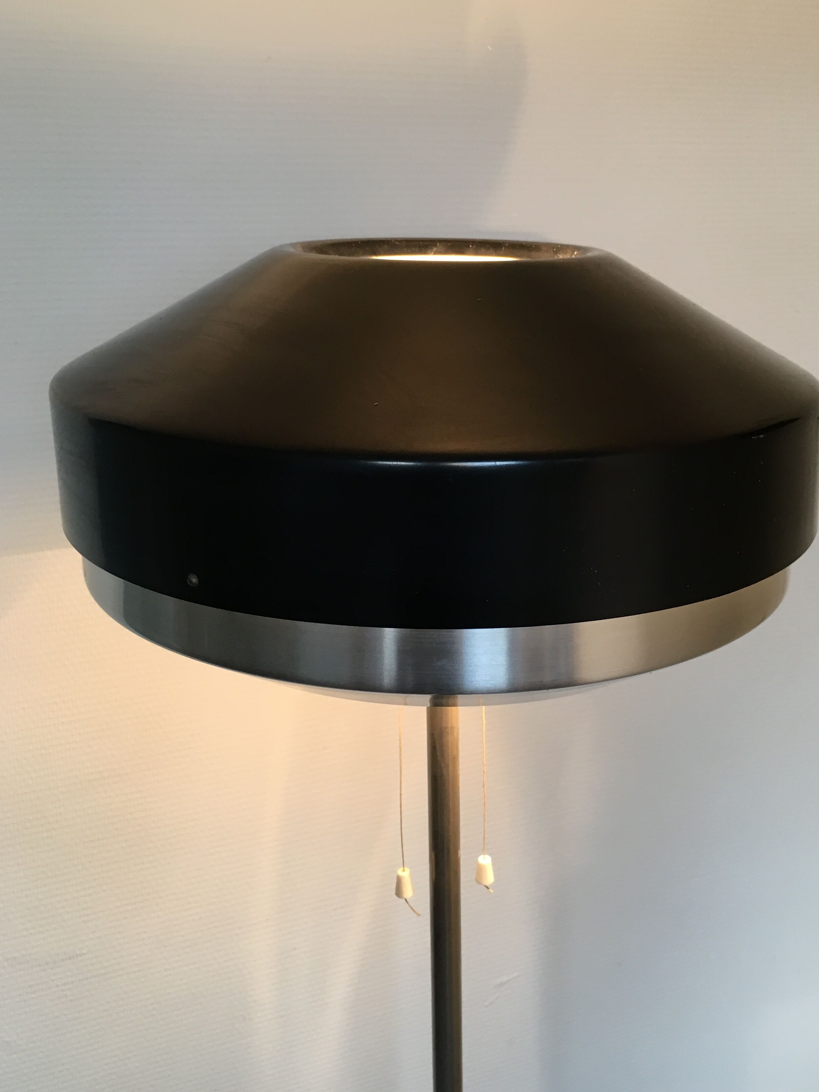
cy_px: 496
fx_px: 1104
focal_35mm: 35
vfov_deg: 52.5
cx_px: 469
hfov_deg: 40.6
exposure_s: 1/33
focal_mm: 4.15
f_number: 2.2
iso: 100
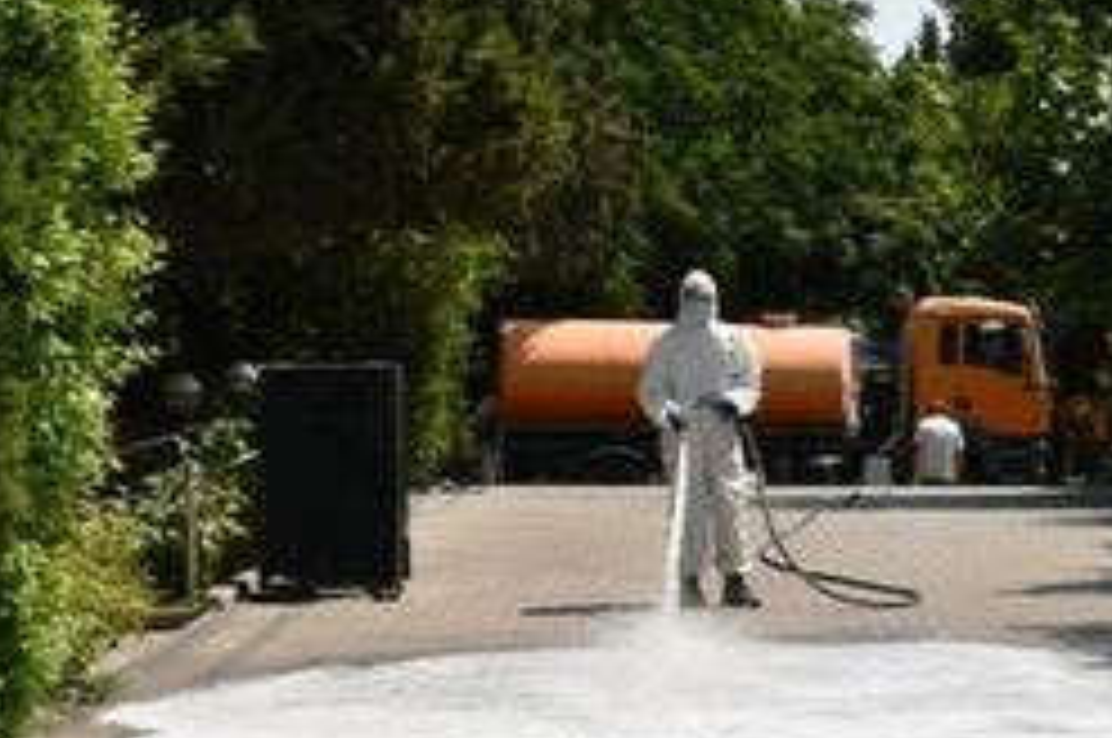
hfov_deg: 17.8
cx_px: 1049
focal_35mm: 113
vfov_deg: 12.1
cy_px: 466
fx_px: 3486
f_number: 11
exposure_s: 1/250
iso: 100
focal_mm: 30
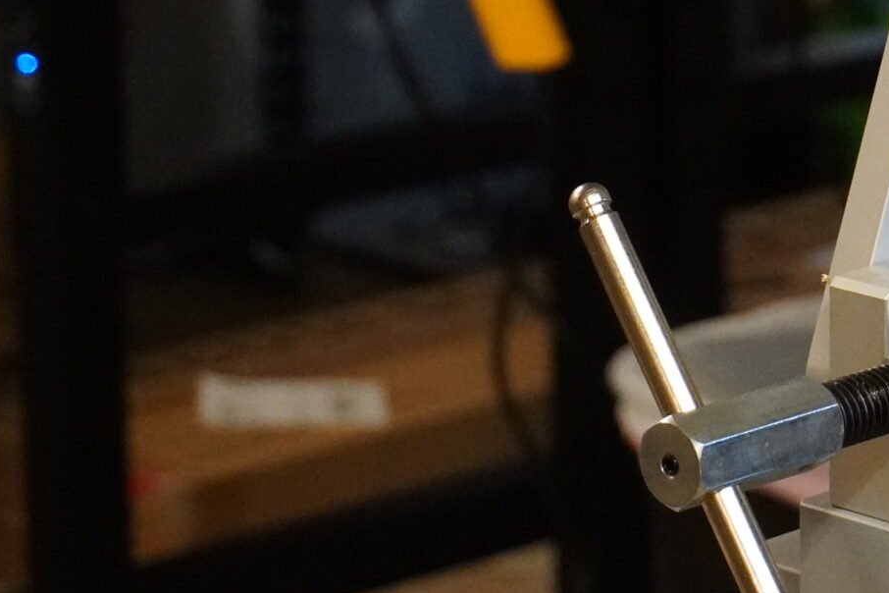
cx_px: 1103
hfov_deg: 11.3
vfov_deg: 7.6
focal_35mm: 178
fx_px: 4395
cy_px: -153
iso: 6400
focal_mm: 42
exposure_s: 1/160
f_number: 5.6
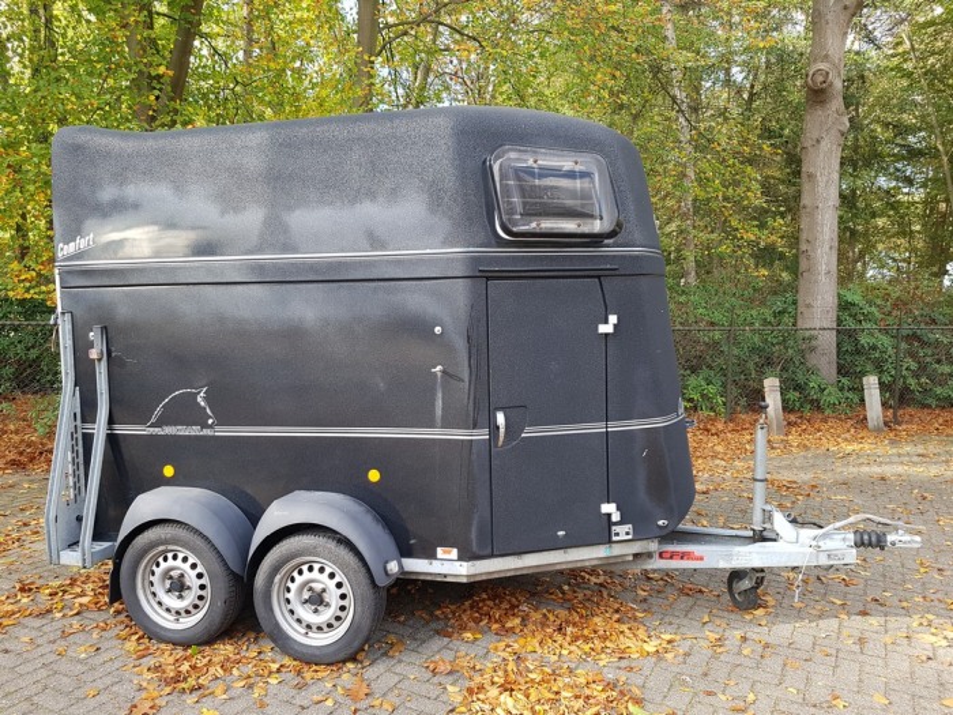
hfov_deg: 67.3
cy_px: 358
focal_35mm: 26
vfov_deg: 53.1
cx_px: 476
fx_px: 716
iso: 50
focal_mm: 4.2
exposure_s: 1/141
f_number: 1.7
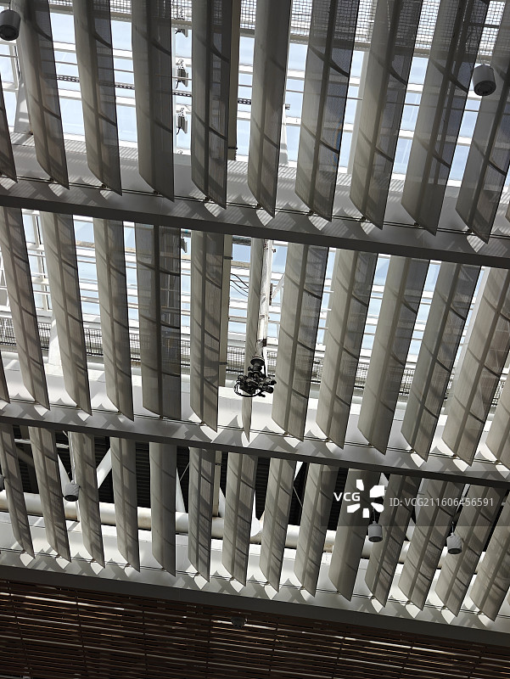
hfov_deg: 21.0
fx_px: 1374
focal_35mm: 70
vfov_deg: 27.8
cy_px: 340
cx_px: 255
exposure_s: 1/382
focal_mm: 13.3
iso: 50
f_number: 2.6
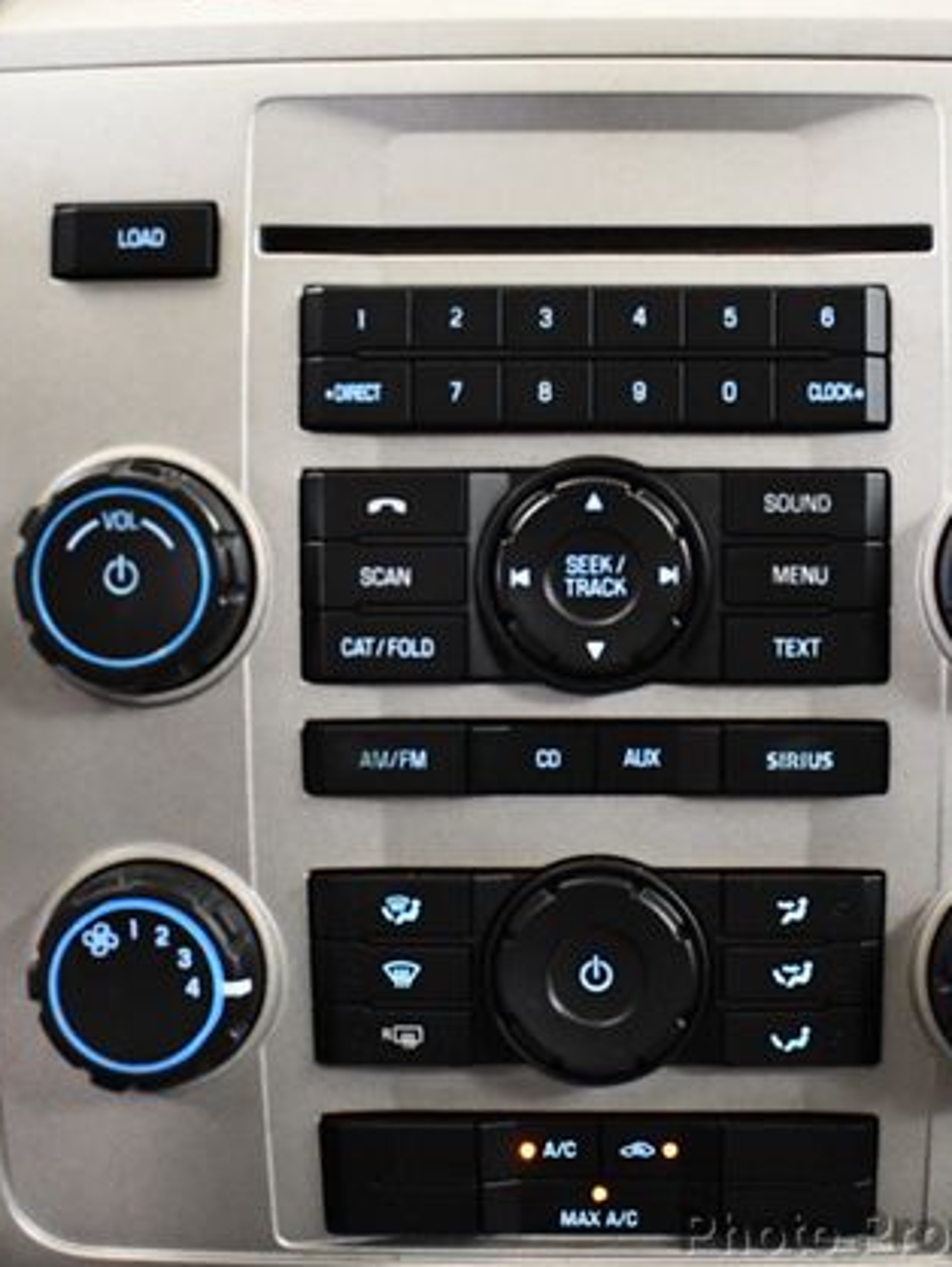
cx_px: 643
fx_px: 1941
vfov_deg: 36.2
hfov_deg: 27.4
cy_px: 643
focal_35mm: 53
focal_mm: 18
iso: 3200
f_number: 3.5
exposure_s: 1/60
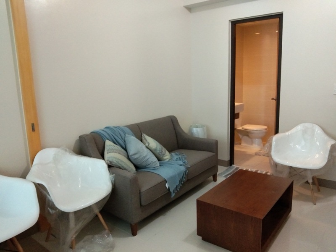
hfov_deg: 58.4
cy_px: 126
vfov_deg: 45.4
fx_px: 301
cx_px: 168
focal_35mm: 31
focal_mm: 3.69
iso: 400
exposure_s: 1/14.3
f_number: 2.2
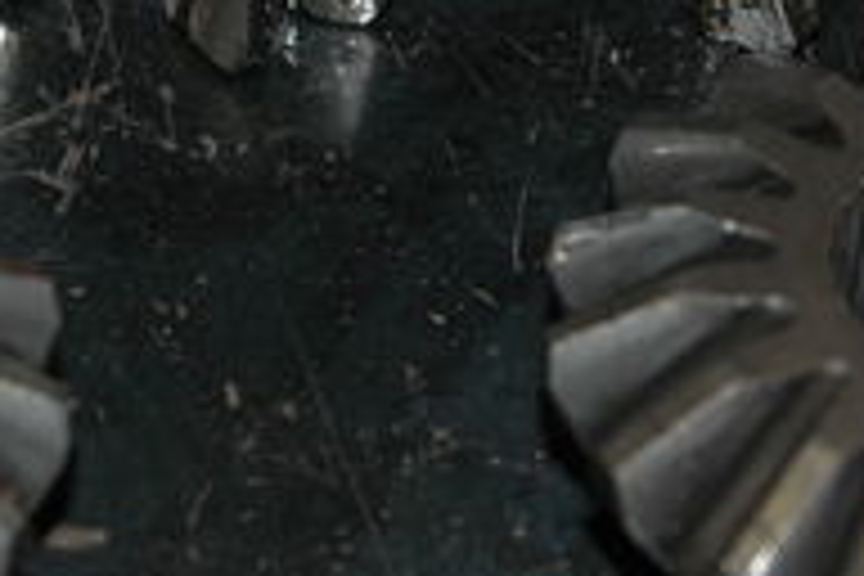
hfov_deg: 14.6
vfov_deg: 9.7
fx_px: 3360
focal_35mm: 140
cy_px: -90
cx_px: 284
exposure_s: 1/60
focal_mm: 28
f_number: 3.5
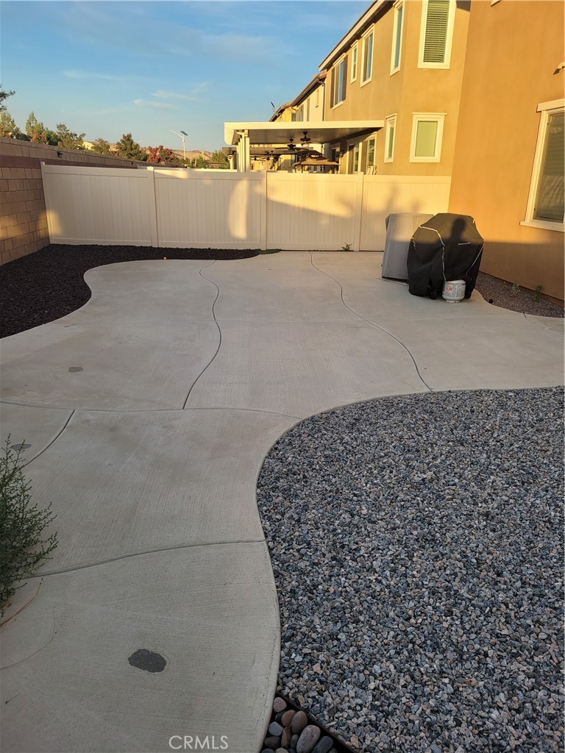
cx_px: 282
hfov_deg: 53.1
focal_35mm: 26
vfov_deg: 67.3
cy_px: 376
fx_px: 566
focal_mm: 5.4
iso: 40
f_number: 1.8
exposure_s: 1/634
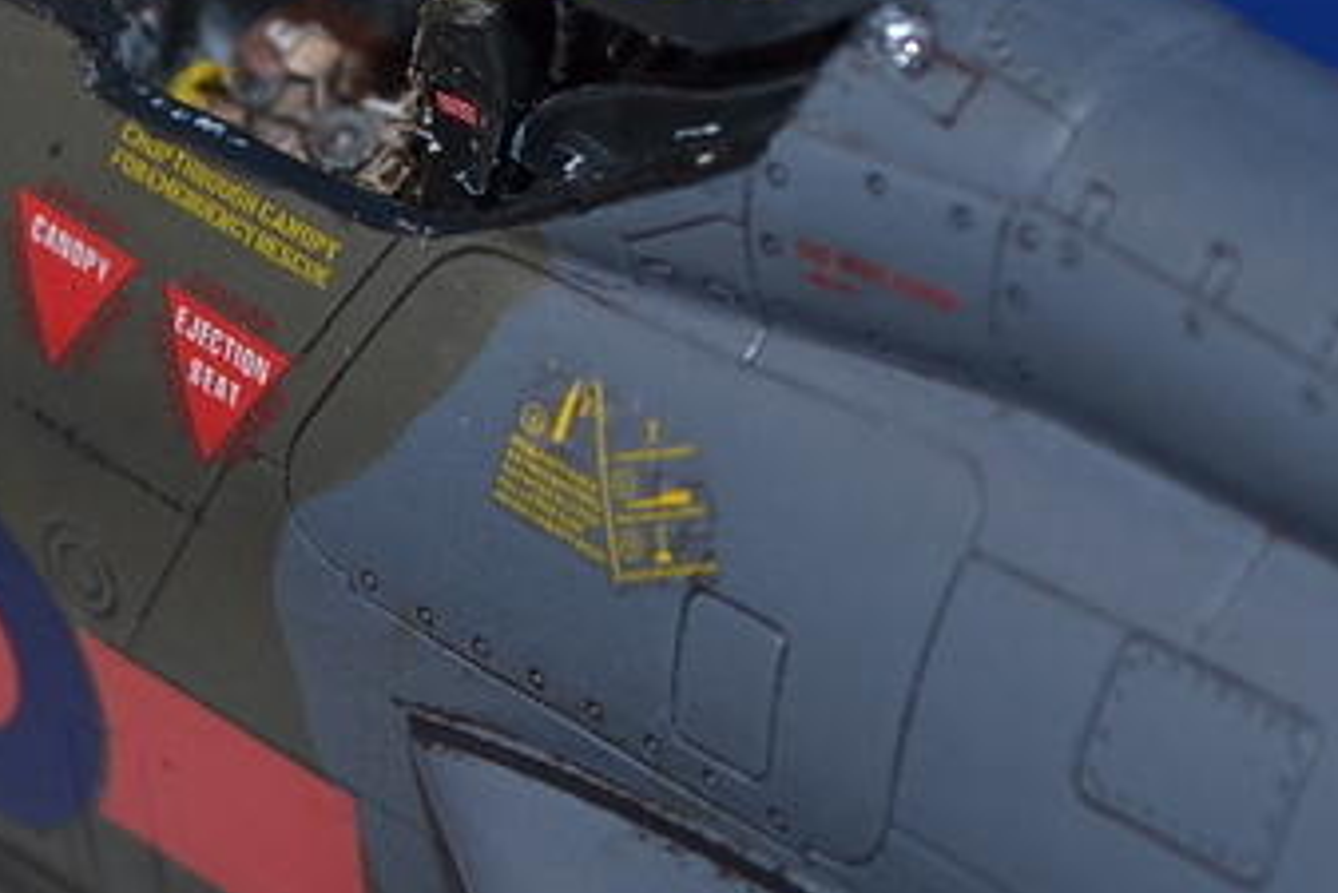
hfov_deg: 7.0
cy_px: 99
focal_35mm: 294
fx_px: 10923
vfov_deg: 4.7
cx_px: 385
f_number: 8
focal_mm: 55
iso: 100
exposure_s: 1/60
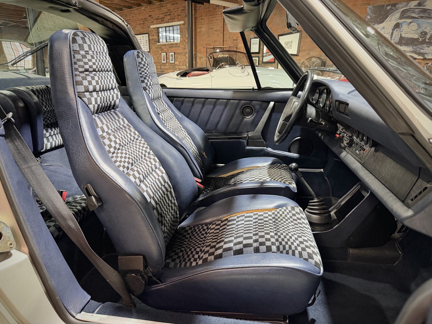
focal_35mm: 24
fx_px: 300
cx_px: 216
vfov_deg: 56.8
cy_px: 162
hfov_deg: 71.6
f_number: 1.78
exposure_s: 1/33
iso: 640
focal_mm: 6.76
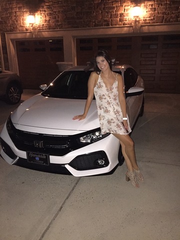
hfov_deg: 48.2
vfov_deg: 61.7
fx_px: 201
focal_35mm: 29
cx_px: 90
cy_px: 120
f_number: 2.2
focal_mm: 4.15
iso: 640
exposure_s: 1/16
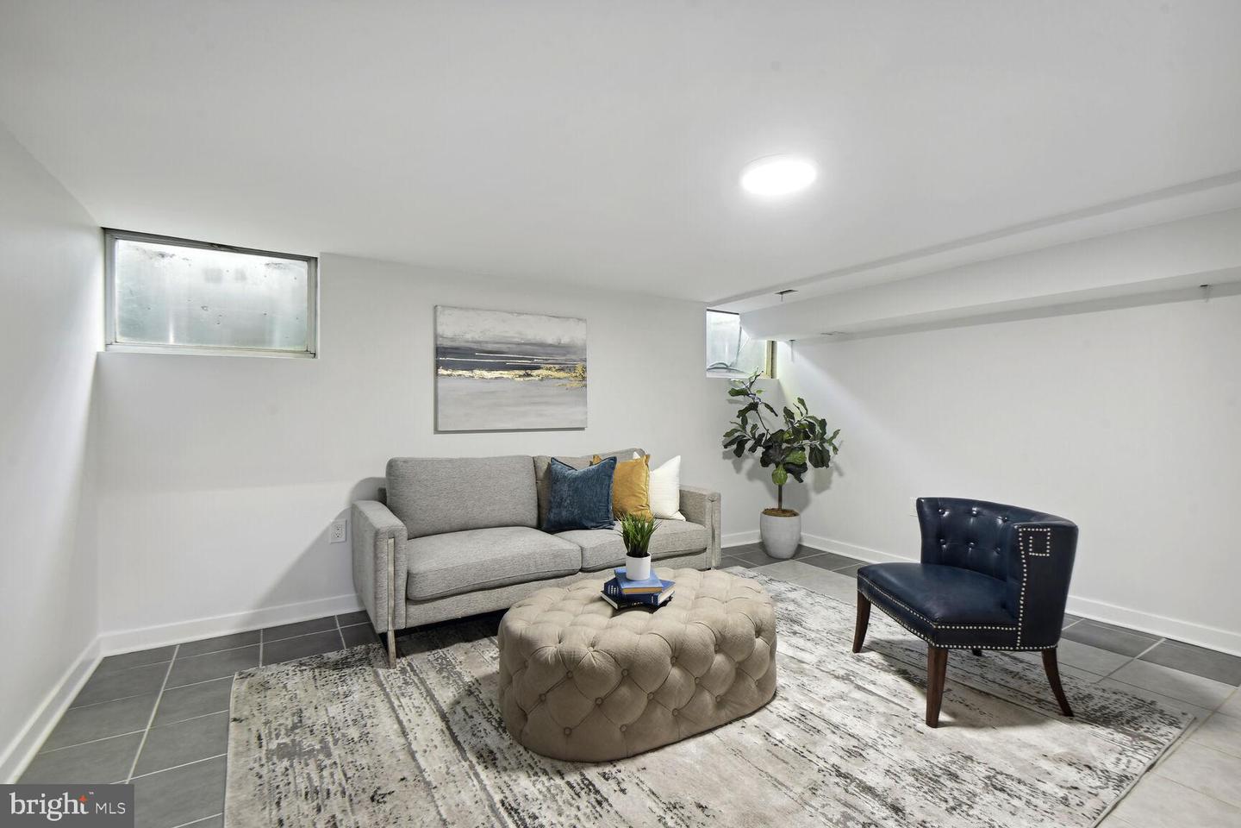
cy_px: 414
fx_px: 552
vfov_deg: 73.7
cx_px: 620
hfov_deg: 96.7
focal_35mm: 16
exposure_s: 1/2
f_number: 8
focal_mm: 16
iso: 200
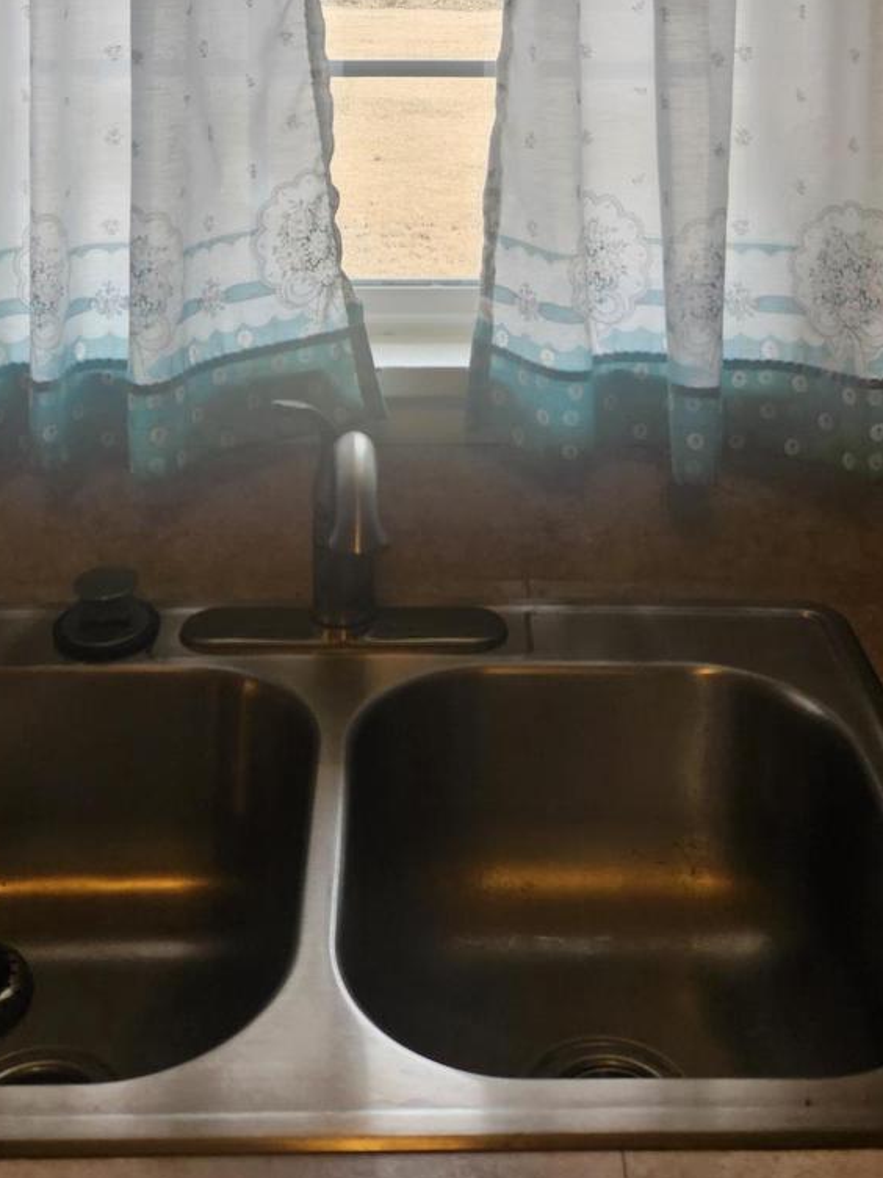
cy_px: 9
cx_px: 434
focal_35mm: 47
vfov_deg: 36.5
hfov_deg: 30.9
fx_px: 1599
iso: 50
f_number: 1.8
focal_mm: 5.4
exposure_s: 1/180
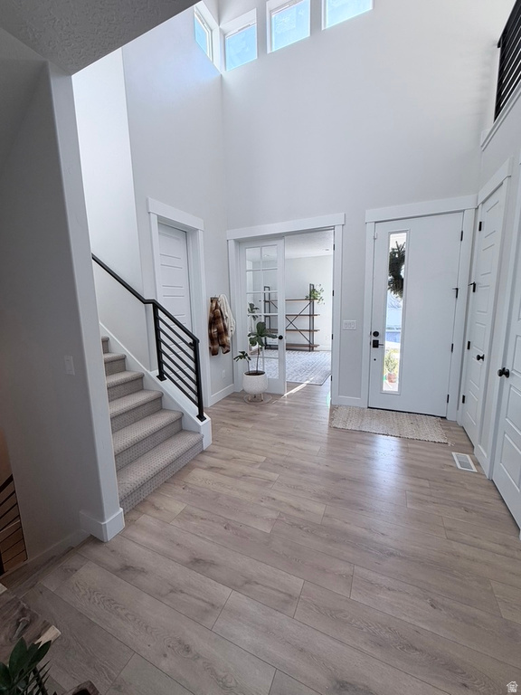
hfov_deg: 85.7
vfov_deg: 102.1
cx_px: 260
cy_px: 348
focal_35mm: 14
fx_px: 281
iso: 80
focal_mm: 2.22
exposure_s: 1/120
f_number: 2.2
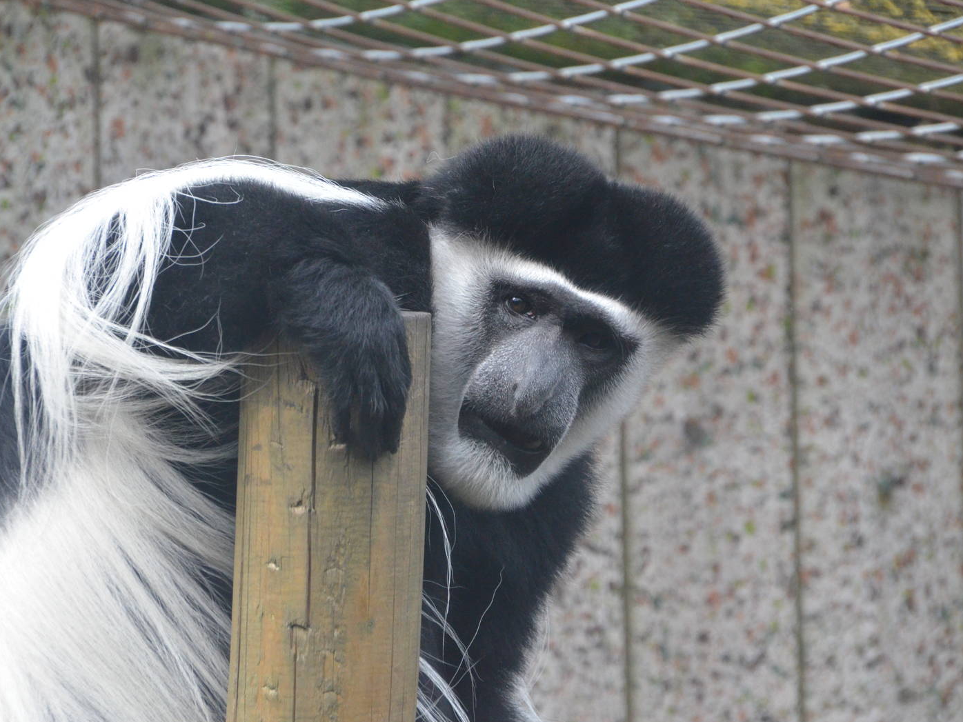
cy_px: 359
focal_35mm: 33
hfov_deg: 55.2
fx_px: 918
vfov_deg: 42.9
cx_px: 426
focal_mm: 20
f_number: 8
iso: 2500
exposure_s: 1/250
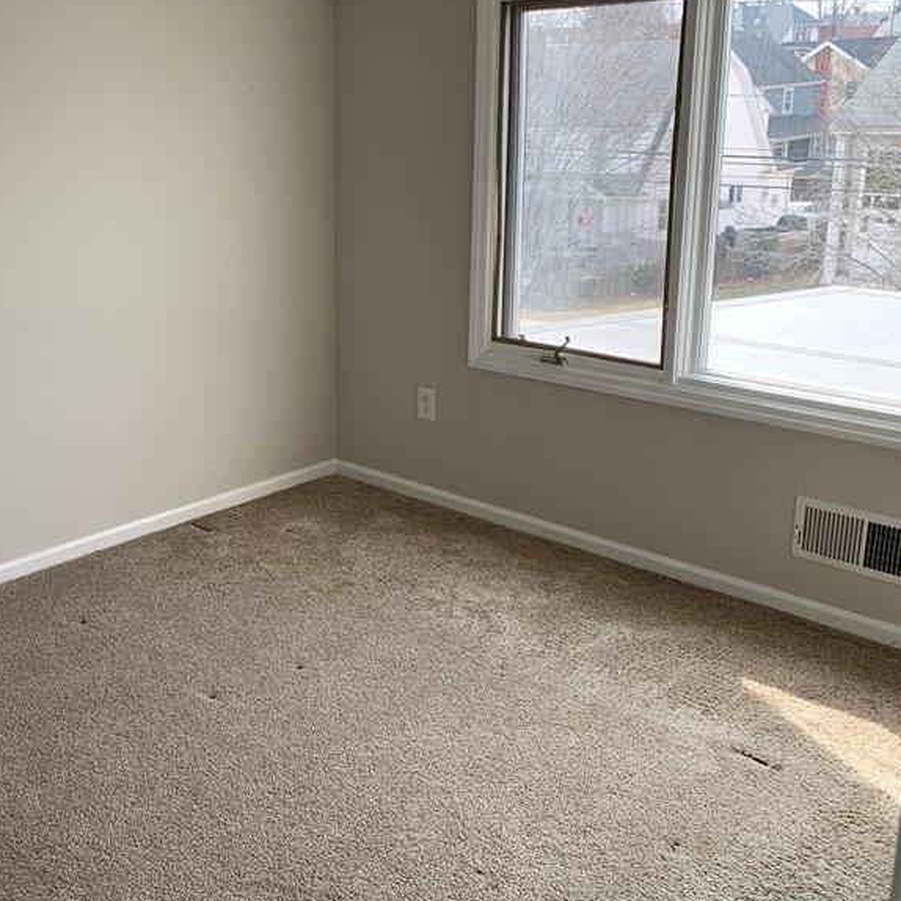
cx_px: 217
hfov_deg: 39.7
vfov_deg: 40.9
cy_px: 458
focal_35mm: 41
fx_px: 1207
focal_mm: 4.25
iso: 25
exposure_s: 1/121
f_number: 1.8
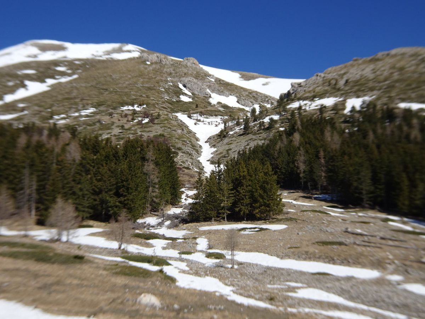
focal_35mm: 36
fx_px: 442
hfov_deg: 51.4
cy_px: 160
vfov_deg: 39.7
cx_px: 212
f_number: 4
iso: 80
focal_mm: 6.17
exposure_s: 1/800
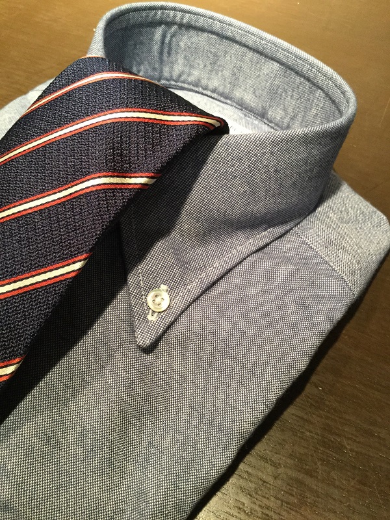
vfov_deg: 58.4
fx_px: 466
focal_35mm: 31
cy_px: 260
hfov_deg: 45.4
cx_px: 195
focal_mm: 3.3
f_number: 2.4
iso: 125
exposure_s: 1/30
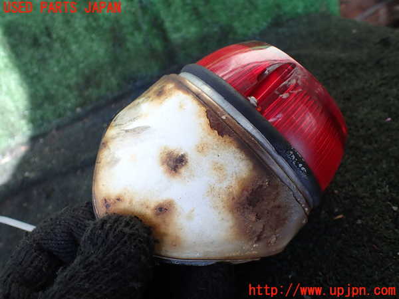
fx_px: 346
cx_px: 200
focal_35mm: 30
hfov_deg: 60.0
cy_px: 150
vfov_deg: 46.8
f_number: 2.3
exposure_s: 1/160
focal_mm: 5.4
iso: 100
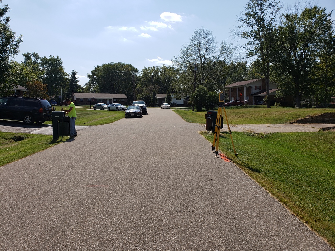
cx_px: 168
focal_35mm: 26
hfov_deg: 67.3
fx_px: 252
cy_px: 126
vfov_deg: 53.1
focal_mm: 4.3
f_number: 2.4
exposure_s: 1/2510
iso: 50
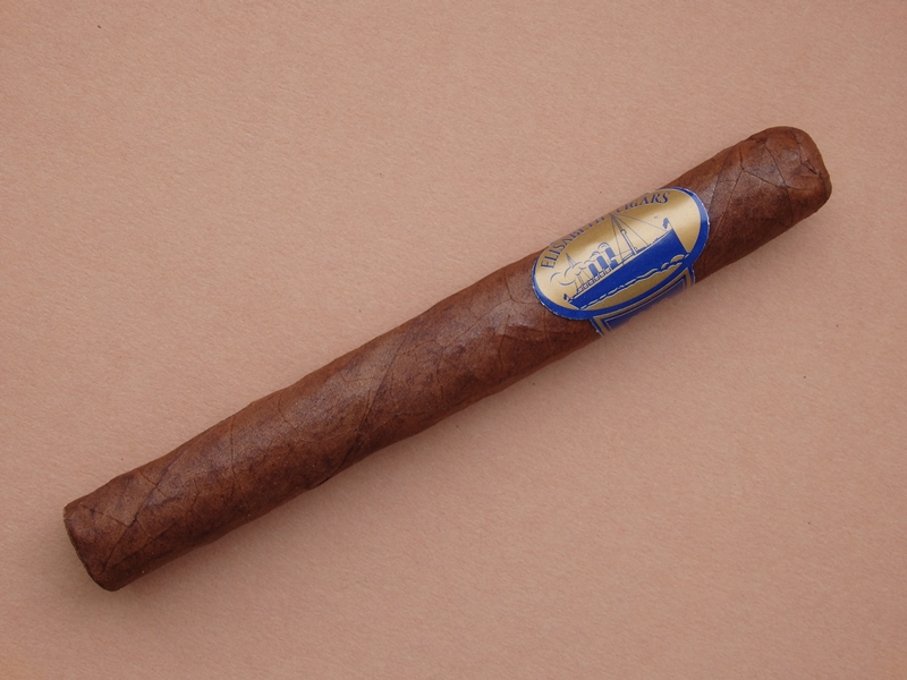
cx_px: 454
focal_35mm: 60
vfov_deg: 24.4
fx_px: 1572
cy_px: 340
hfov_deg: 32.2
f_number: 4.2
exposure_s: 1/8
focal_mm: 10.8
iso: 125
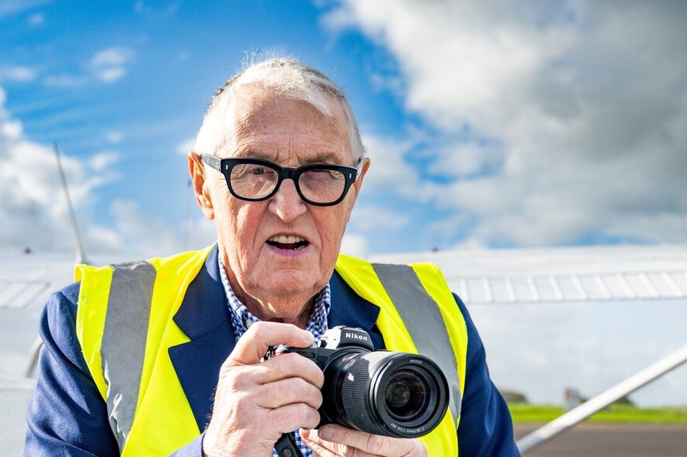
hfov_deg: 30.5
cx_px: 298
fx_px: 1259
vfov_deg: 20.5
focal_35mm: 66
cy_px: 292
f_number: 4
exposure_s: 1/1600
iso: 250
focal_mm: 33
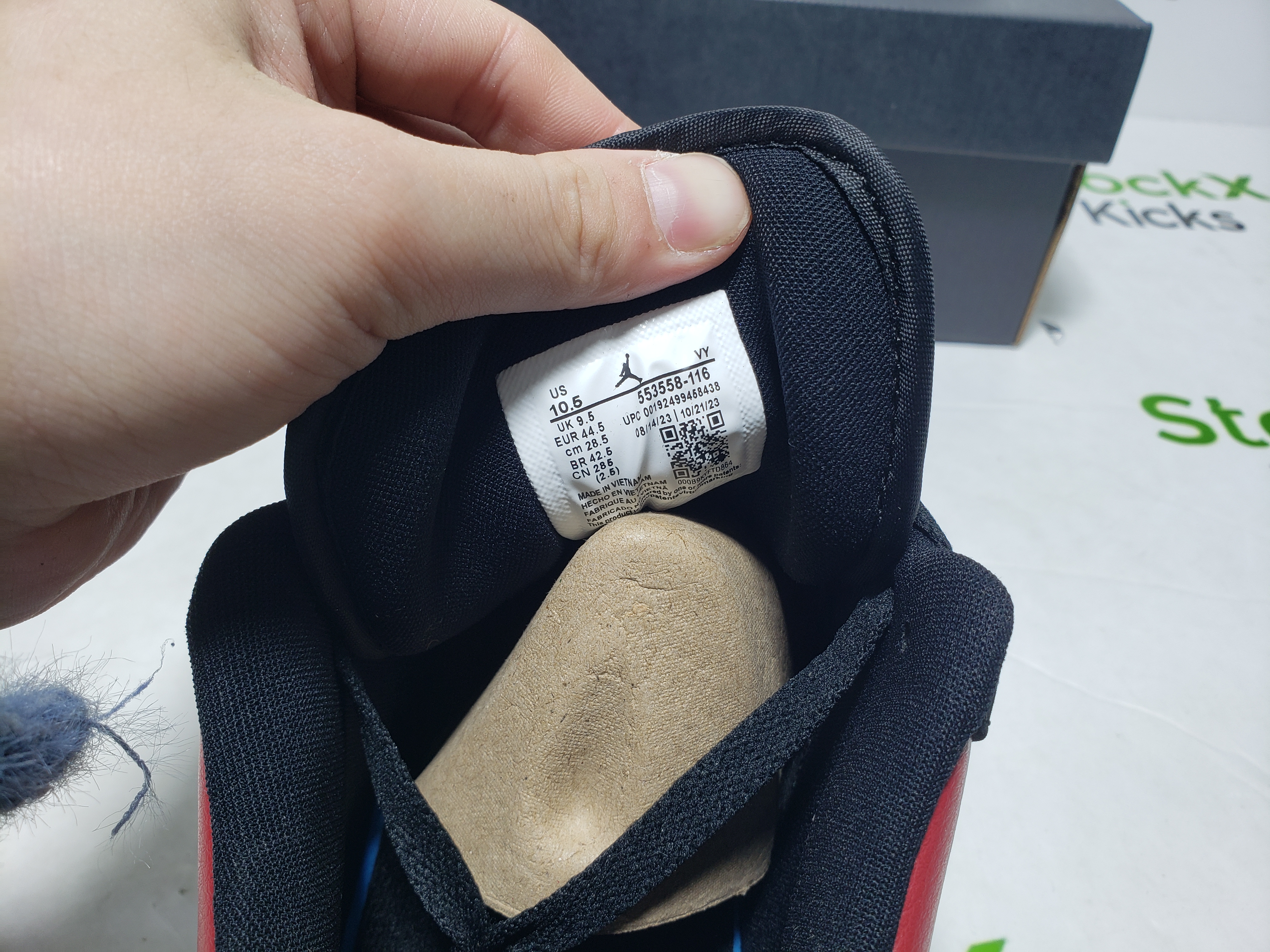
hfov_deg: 67.3
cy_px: 476
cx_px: 635
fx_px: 954
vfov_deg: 53.1
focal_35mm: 26
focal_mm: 4.3
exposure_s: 1/124
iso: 50
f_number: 2.4
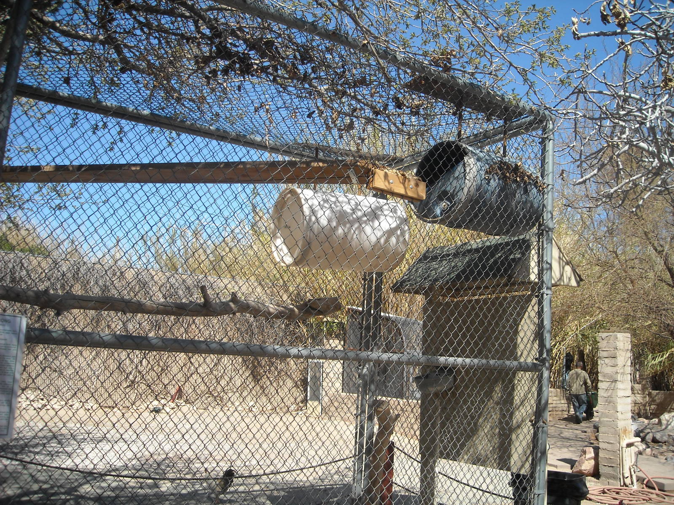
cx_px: 337
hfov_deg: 52.6
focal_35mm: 35
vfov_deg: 40.7
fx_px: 681
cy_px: 252
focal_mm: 5.7
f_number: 5.6
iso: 87
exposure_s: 1/250
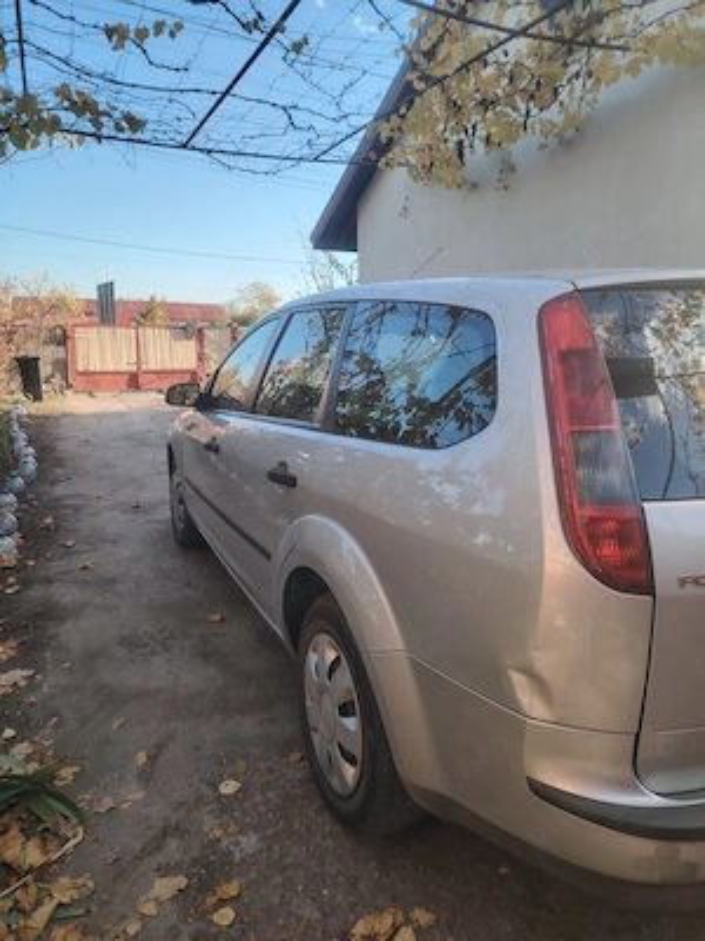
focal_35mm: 24
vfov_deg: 71.6
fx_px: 652
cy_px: 470
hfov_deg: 56.8
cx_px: 352
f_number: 1.75
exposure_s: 1/900
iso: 325
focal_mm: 5.25
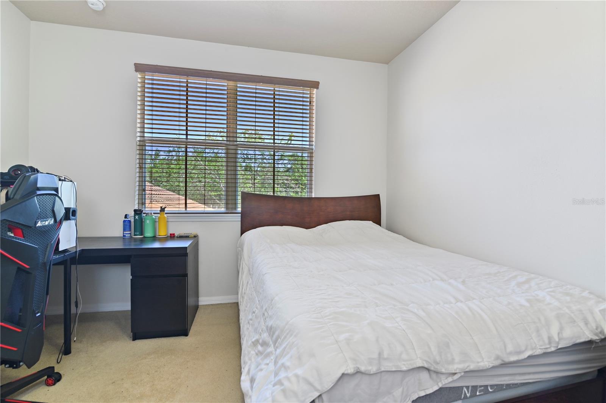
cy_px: 202
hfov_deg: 96.8
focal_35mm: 16
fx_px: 269
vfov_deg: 73.6
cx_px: 303
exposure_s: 1/2.5
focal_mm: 16
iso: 100
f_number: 8
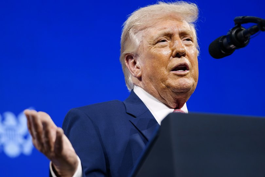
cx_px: 132
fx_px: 1325
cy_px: 88
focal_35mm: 180
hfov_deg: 11.4
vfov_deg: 7.6
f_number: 2.8
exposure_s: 1/125
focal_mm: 120
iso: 640
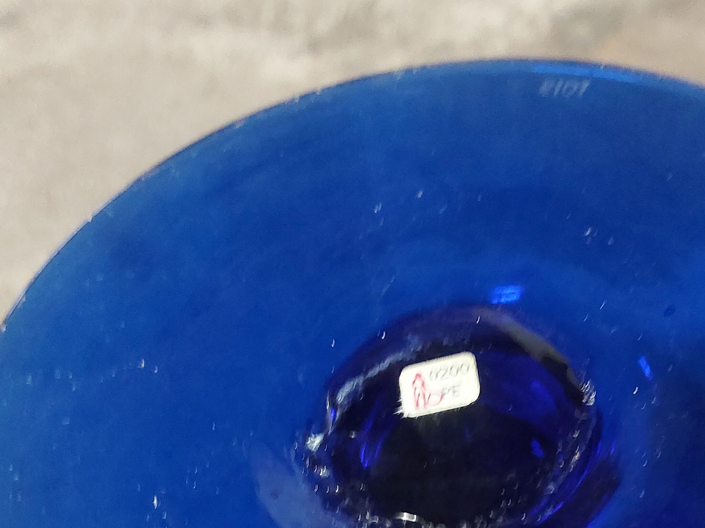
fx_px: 1039
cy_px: 511
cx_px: 443
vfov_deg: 27.2
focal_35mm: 51
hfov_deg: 37.3
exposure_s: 1/20
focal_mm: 5.23
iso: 800
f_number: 1.8
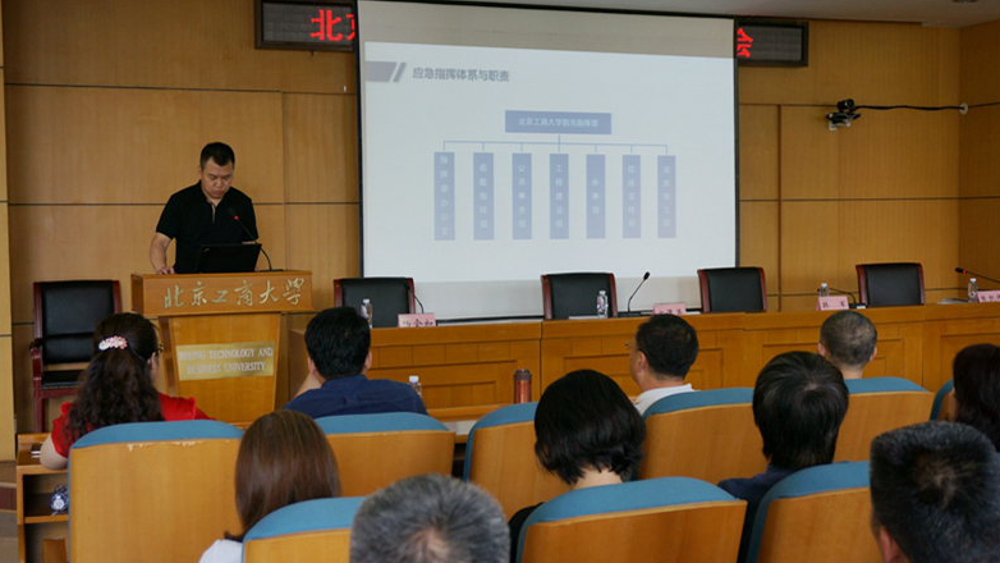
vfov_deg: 26.5
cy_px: 291
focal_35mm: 45
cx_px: 508
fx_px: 1193
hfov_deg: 45.5
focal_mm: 28
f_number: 4.5
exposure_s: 1/60
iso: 320
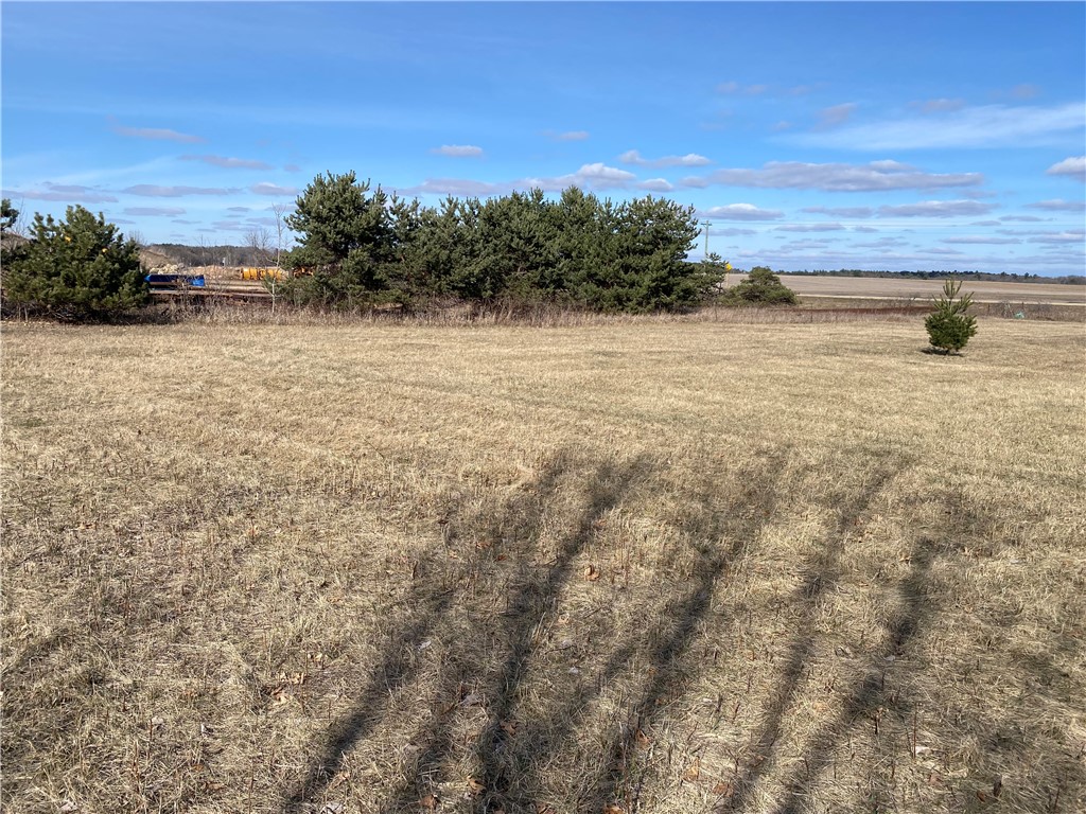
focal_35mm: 26
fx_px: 816
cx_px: 543
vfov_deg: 53.1
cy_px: 407
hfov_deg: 67.3
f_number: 1.8
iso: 32
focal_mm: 4.25
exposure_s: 1/3610
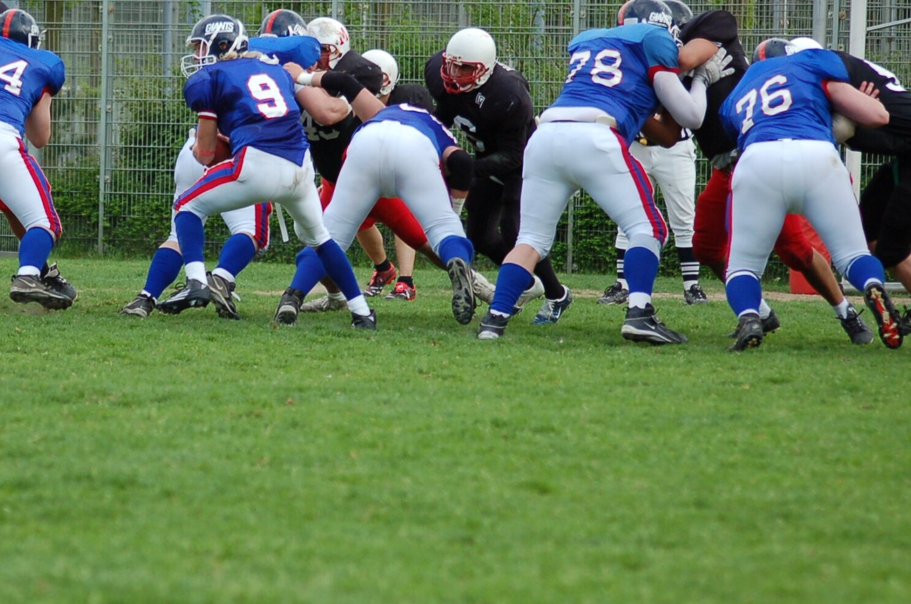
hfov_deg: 7.7
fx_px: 6744
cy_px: 209
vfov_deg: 5.1
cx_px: 307
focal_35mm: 267
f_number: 4.2
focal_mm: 120
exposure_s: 1/1000
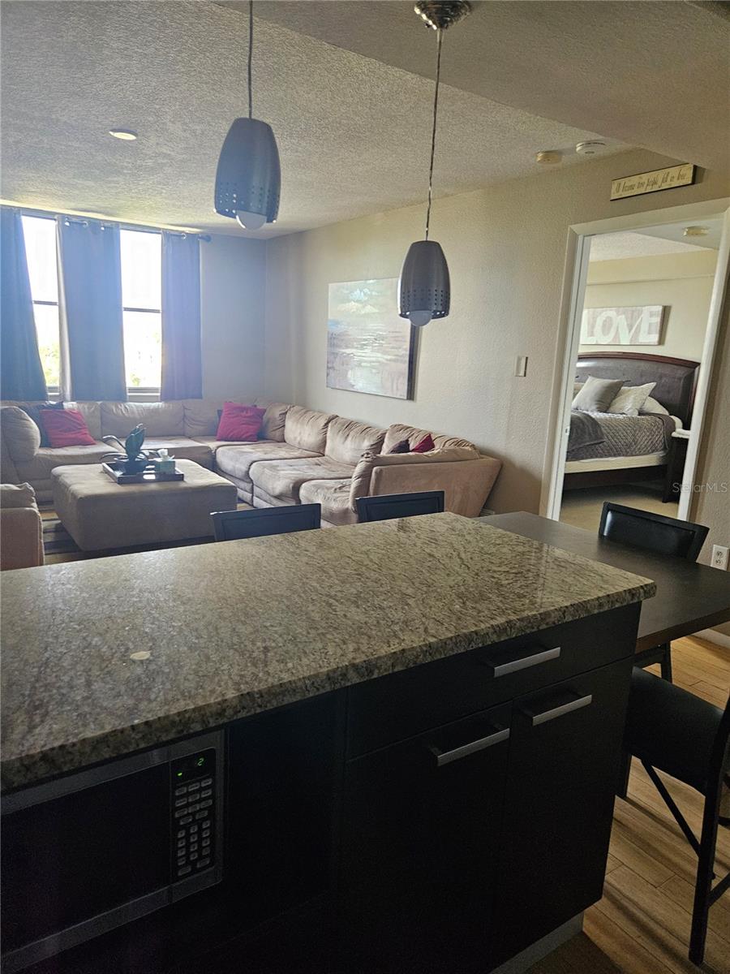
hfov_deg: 58.9
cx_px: 365
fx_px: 647
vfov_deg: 73.9
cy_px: 487
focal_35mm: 23
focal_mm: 5.4
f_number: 1.8
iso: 800
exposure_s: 1/120
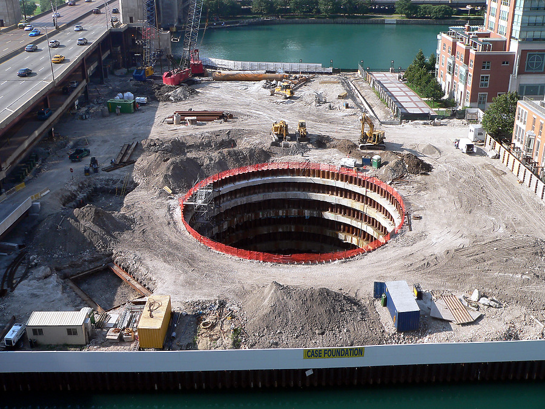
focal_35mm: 39
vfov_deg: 36.8
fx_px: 614
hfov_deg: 47.9
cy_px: 204
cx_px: 272
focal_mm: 6.5
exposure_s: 1/400
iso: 80
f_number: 4
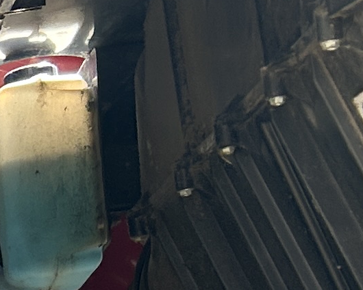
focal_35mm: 193
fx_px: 2073
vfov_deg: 7.6
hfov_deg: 8.0
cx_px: -868
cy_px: 642
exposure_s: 1/237
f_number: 1.5
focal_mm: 5.7
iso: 50
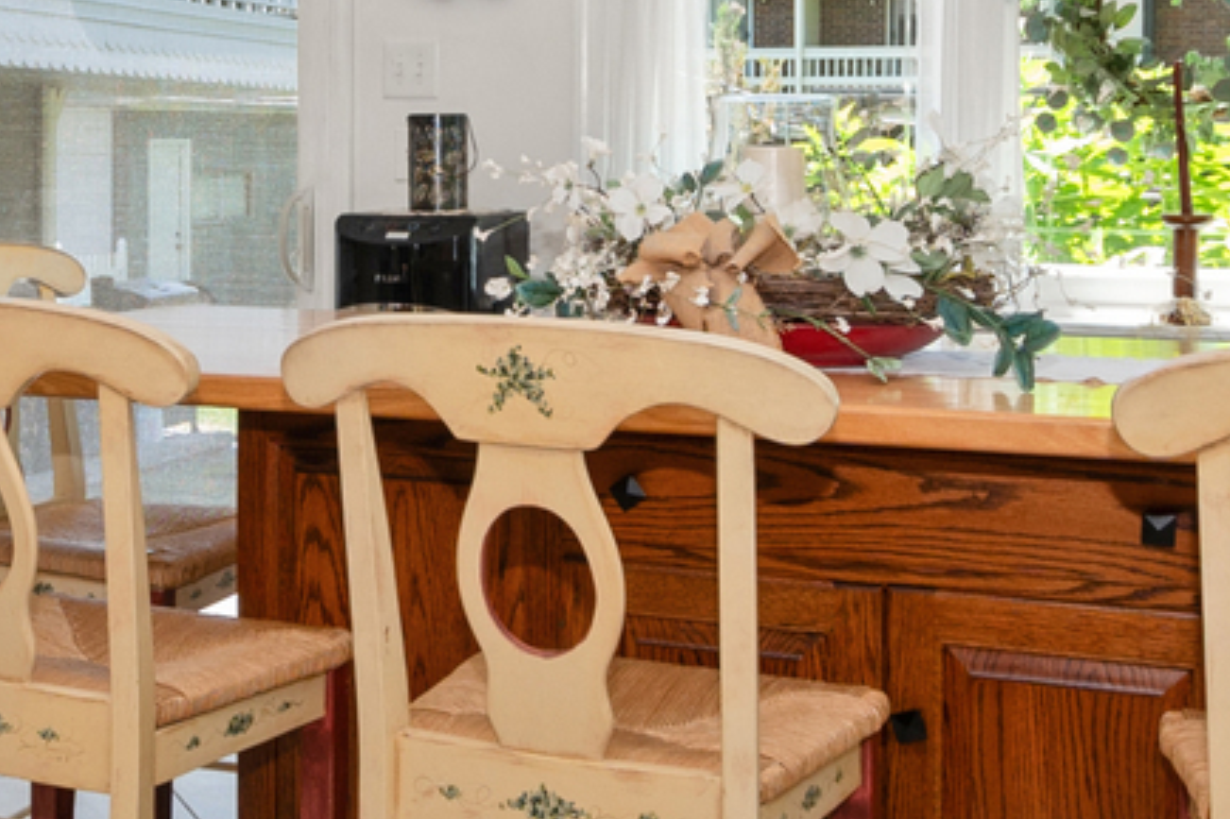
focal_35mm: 56
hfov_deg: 34.9
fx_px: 1913
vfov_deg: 23.8
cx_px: 303
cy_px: 162
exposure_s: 1/50
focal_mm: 10
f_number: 7.1
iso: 250
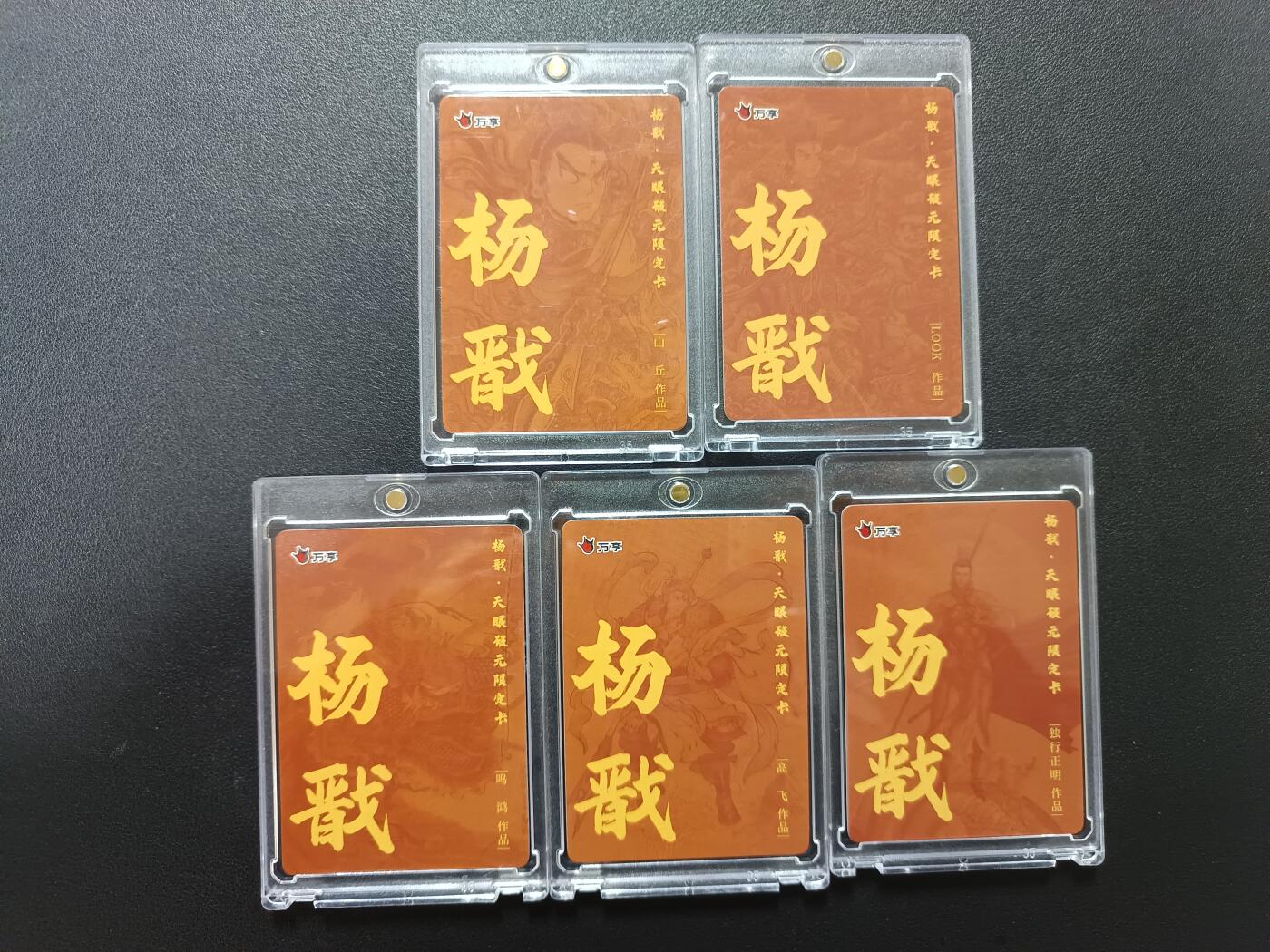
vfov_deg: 56.8
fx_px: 881
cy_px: 476
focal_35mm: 24
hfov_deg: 71.6
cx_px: 635
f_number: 1.7
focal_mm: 5.31
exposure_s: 1/25
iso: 1764
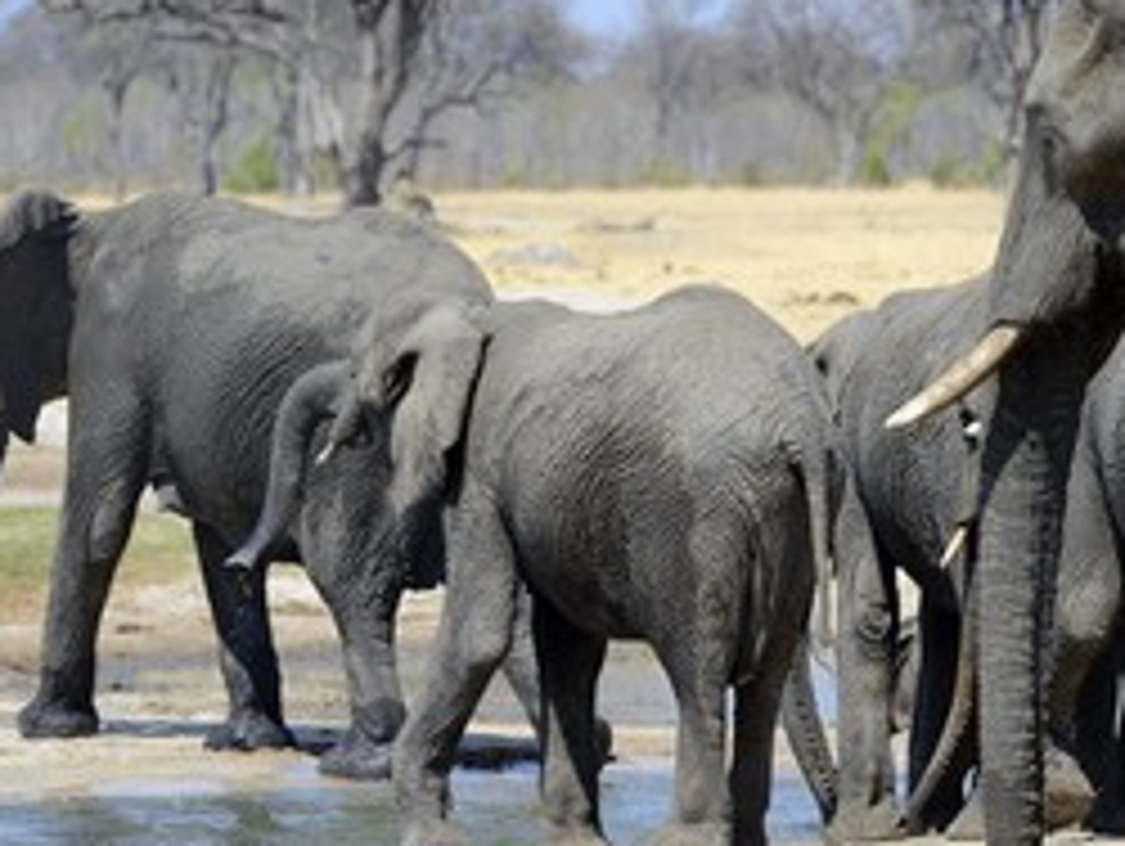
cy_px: 464
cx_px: 792
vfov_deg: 4.0
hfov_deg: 5.3
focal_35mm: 371
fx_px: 12069
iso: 400
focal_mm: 230
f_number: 8
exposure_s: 1/800
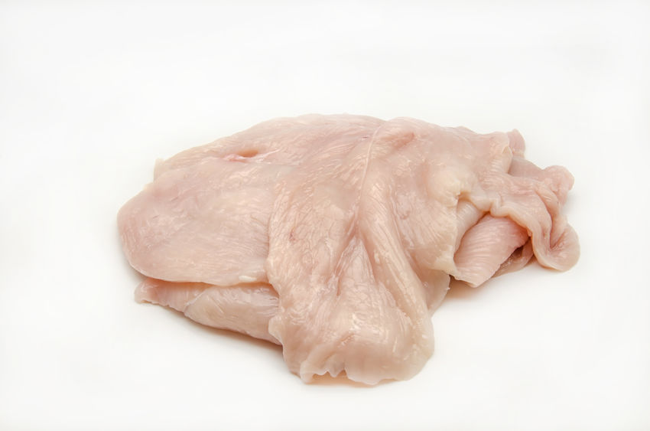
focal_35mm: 75
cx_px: 325
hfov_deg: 27.0
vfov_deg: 18.1
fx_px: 1351
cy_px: 216
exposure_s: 1/1.25
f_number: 16
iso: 200
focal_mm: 50
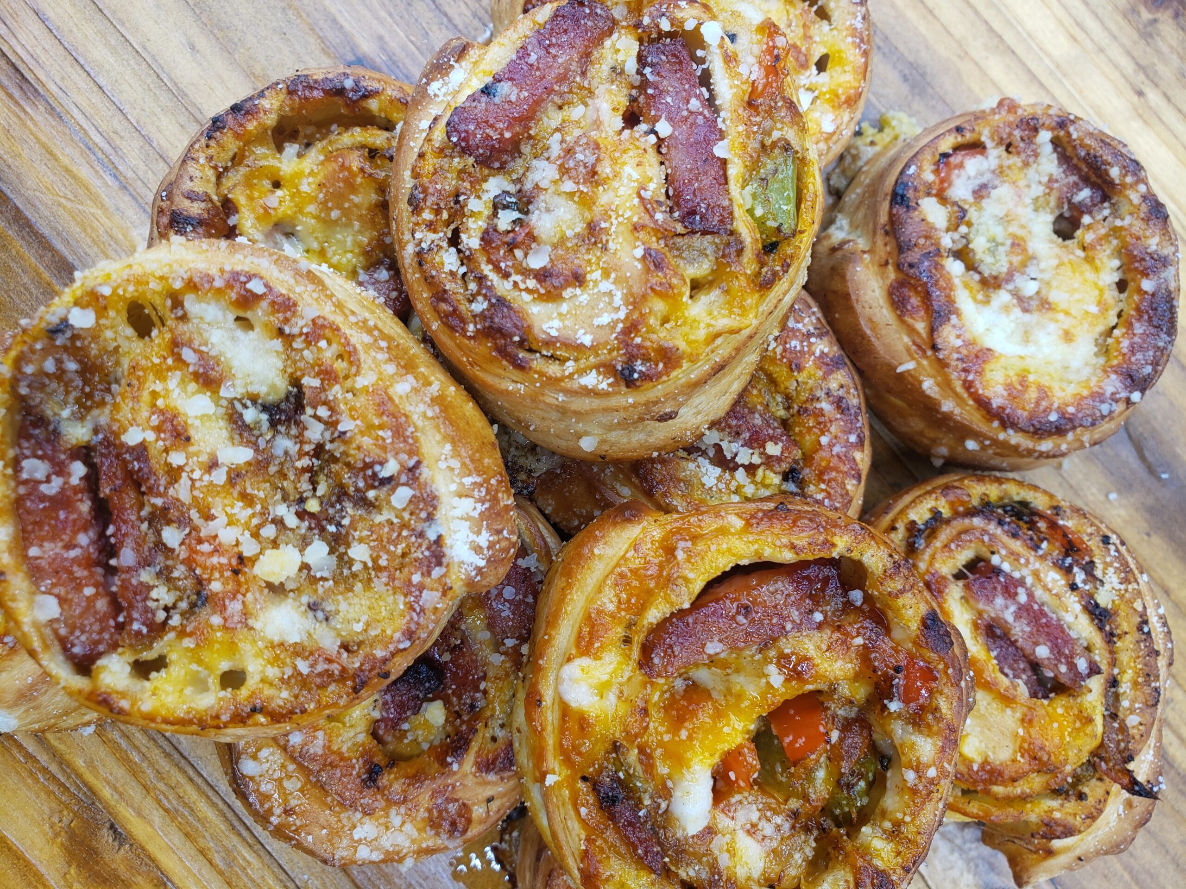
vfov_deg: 53.1
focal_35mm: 26
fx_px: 891
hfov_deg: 67.3
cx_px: 593
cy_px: 444
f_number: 2.4
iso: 50
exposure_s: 1/60
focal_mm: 4.3
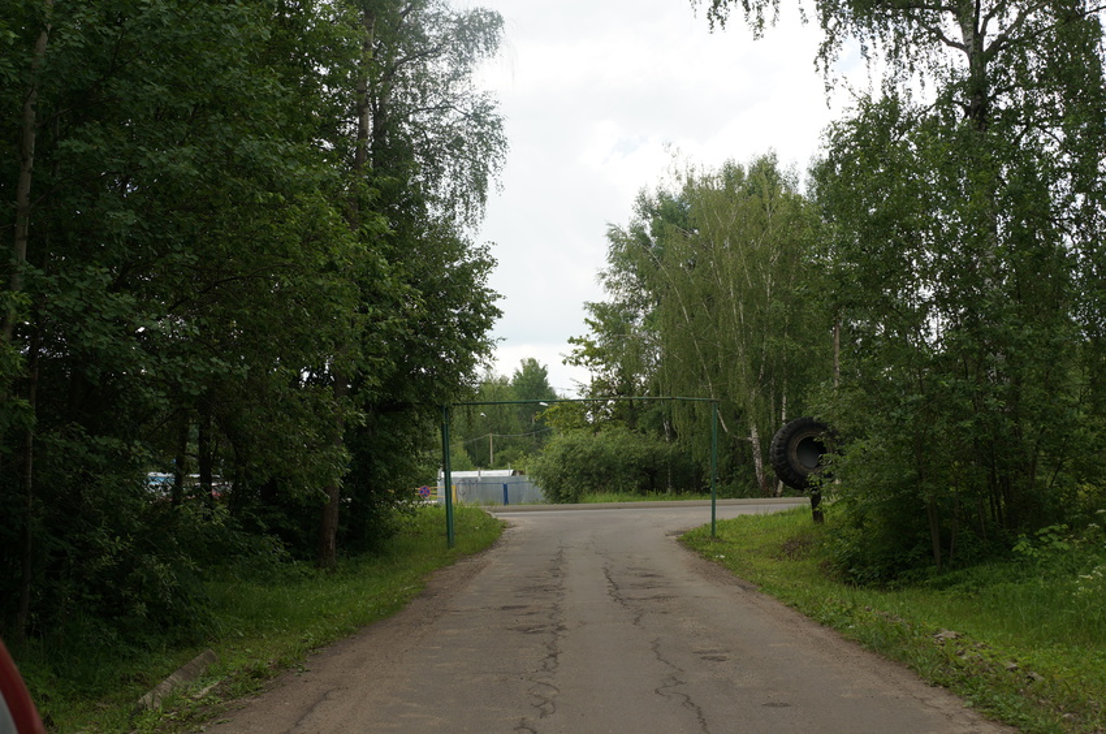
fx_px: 1472
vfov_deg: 28.0
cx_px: 553
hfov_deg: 41.2
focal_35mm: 48
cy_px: 367
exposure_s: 1/125
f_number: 8
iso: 100
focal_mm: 32
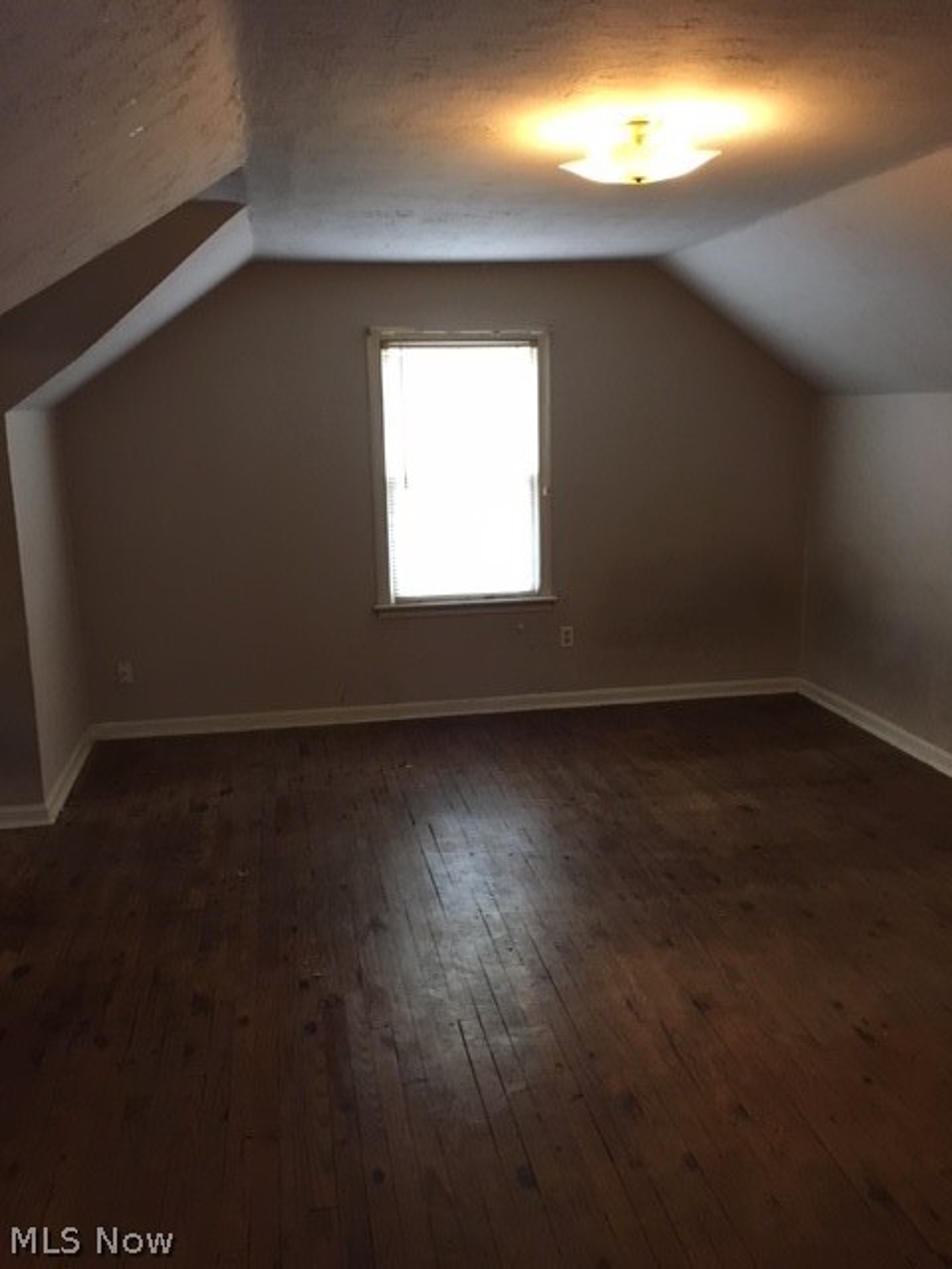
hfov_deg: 48.2
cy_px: 634
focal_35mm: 29
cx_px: 476
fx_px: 1063
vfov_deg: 61.7
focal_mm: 4.15
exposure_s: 1/30
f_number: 2.2
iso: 160
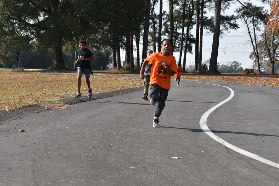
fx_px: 640
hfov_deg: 24.6
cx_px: 140
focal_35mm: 82
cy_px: 93
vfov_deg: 16.6
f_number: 7.1
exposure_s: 1/250
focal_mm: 55
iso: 100
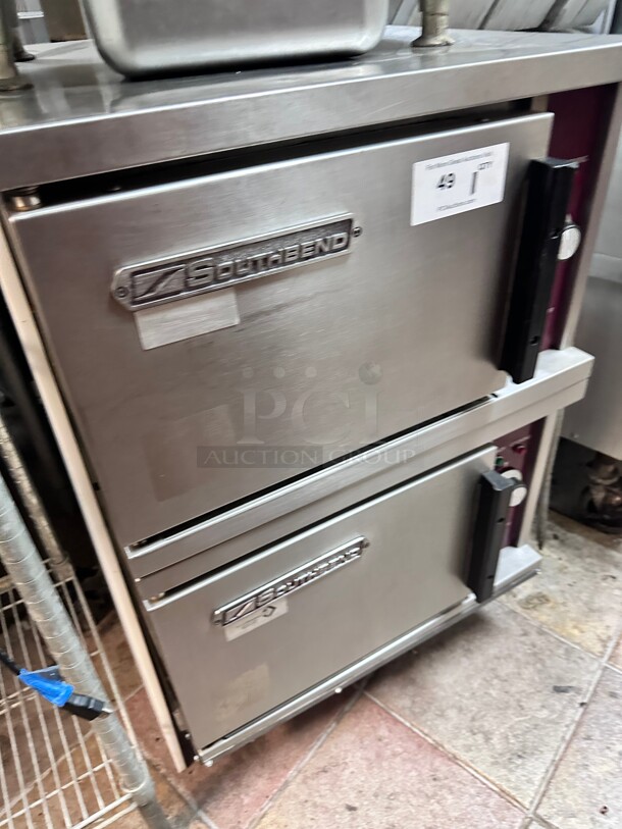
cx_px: 311
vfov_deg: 71.6
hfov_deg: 56.8
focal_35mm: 24
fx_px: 575
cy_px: 414
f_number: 1.78
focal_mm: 6.86
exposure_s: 1/60
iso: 640
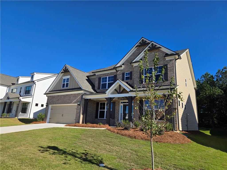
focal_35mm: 23
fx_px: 151
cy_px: 85
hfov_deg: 73.9
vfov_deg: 58.9
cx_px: 114
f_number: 1.8
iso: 32
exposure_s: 1/2921
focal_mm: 5.4
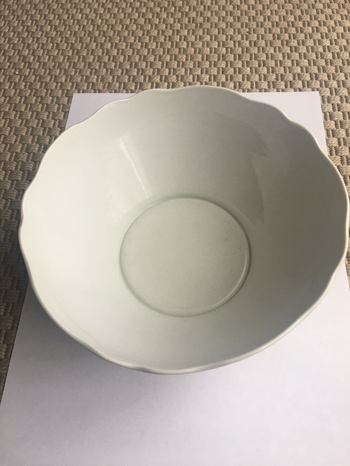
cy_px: 233
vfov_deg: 61.7
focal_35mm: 29
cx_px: 175
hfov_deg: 48.2
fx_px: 391
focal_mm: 4.15
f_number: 2.2
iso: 32
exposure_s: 1/33
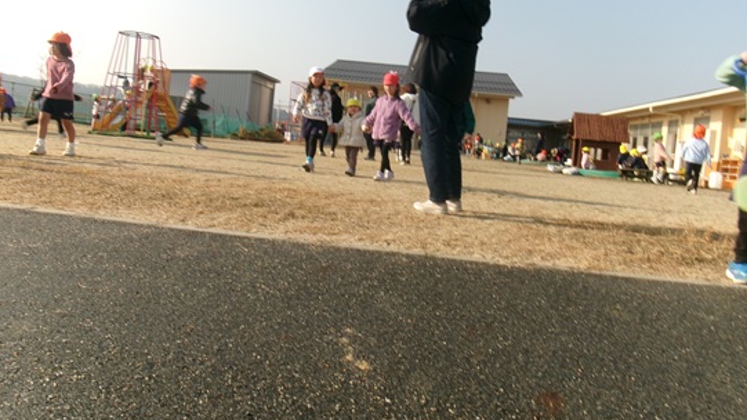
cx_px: 376
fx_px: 614
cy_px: 160
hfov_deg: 62.6
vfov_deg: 37.5
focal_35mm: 31
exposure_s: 1/120
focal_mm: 5.1
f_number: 10.8
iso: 100
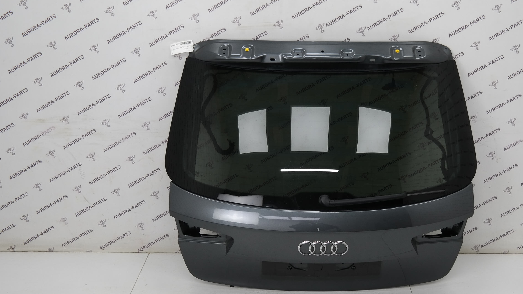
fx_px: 624
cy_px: 154
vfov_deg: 26.5
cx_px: 313
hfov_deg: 45.2
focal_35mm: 45
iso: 200
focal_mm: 22
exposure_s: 1/80
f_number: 4
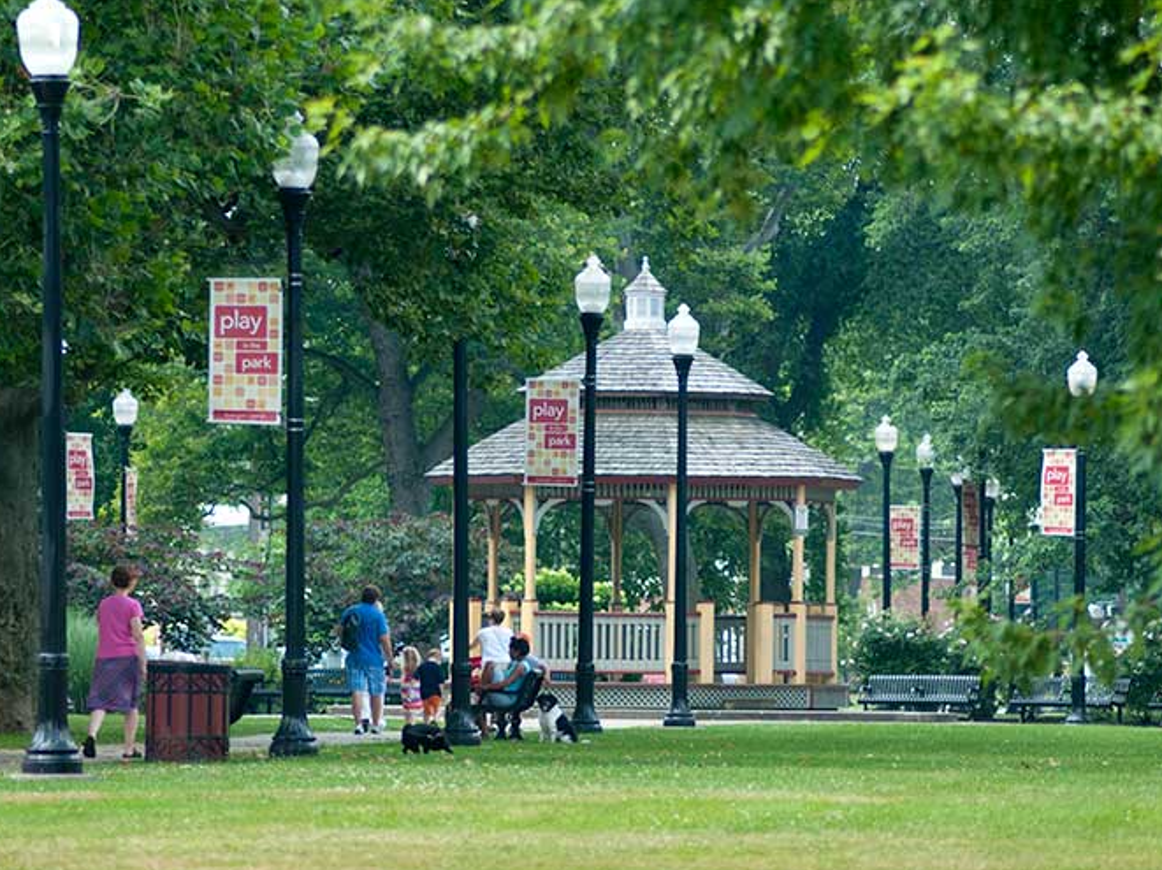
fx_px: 5603
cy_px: 434
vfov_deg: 8.9
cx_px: 578
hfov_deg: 11.8
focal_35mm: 167
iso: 400
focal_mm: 102
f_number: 1.6
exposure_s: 1/500
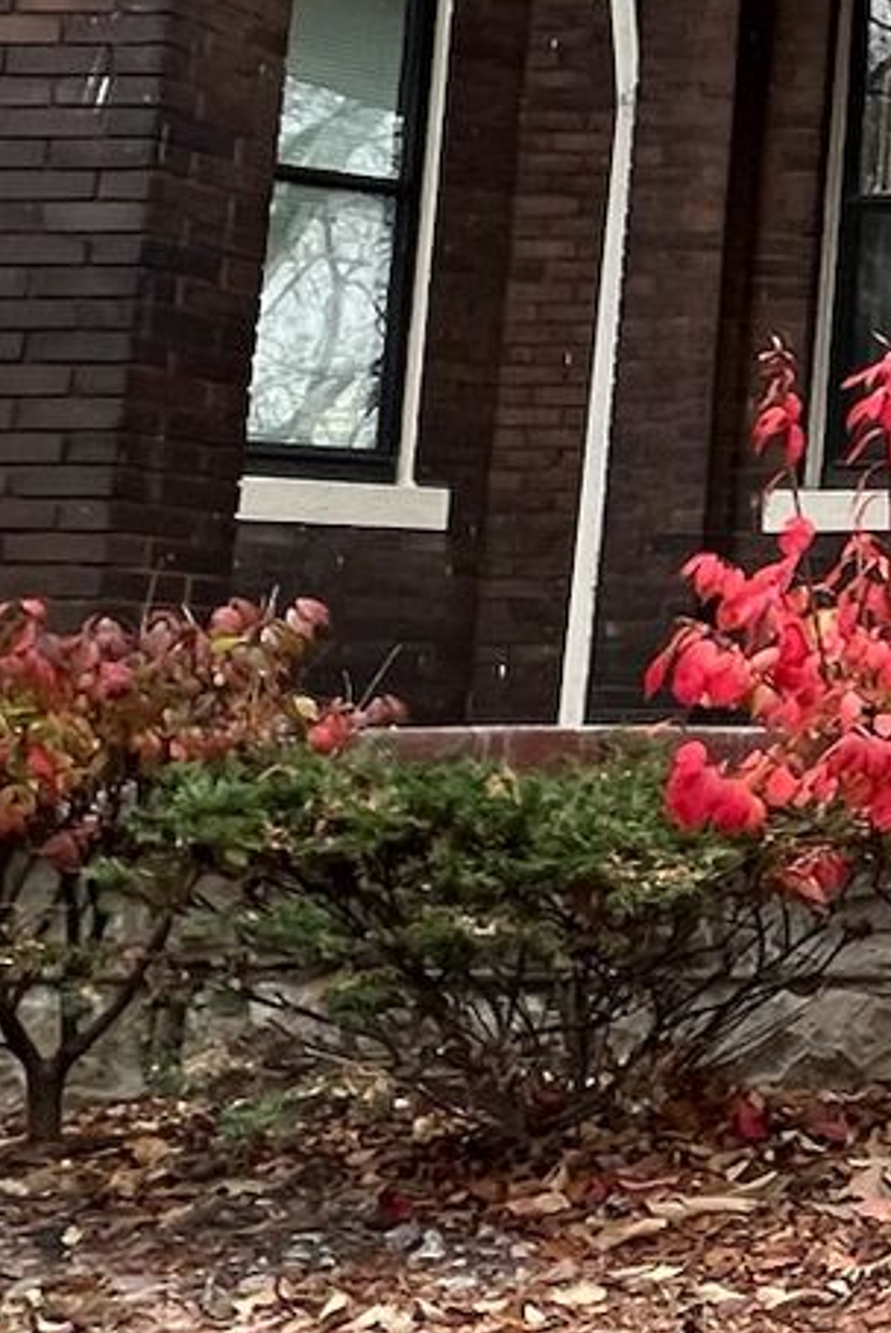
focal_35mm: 57
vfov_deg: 34.8
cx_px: 2063
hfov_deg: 15.3
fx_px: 2113
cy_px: 480
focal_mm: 1.57
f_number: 1.8
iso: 160
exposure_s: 1/99
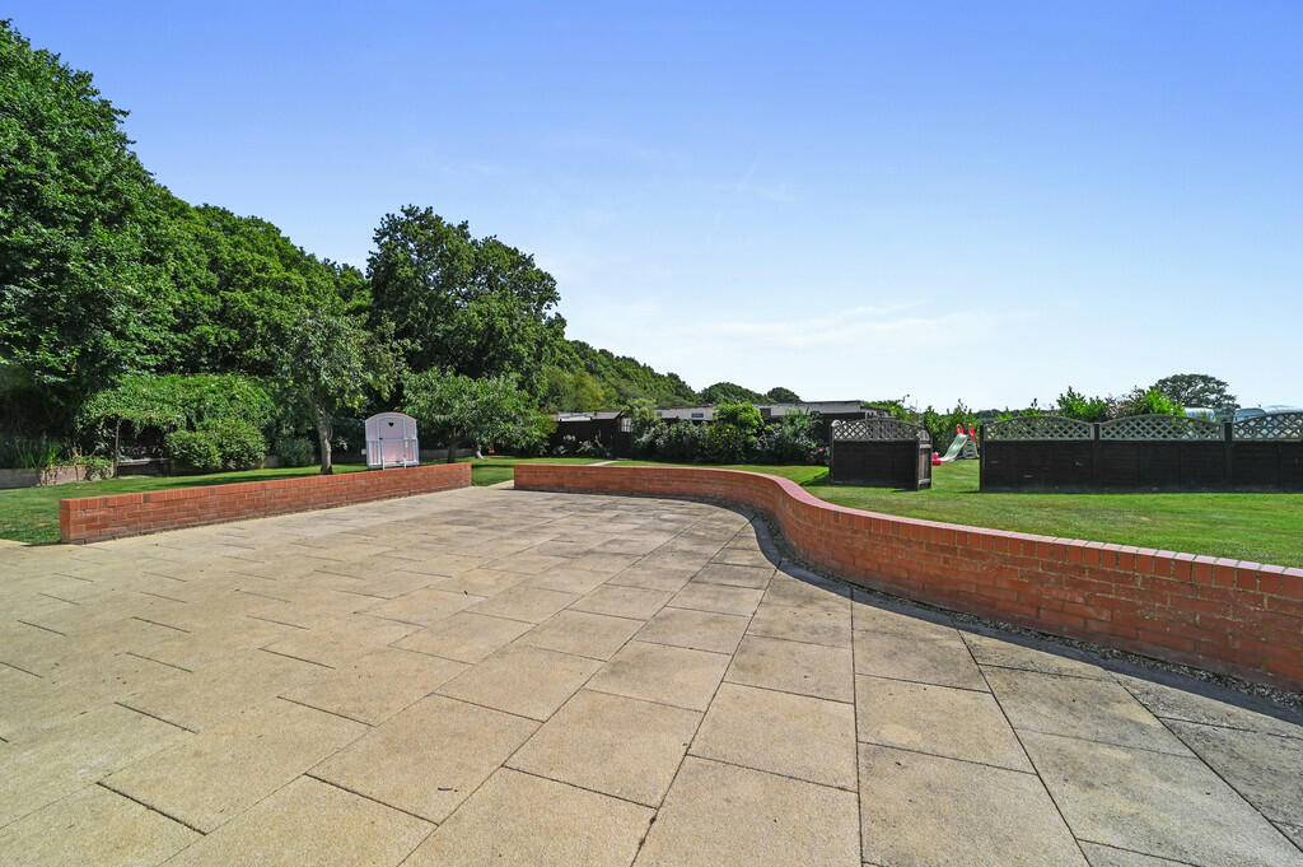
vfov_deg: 81.1
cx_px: 652
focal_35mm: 14
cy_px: 434
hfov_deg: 104.3
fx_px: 506
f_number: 11
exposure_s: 1/800
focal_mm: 14
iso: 400
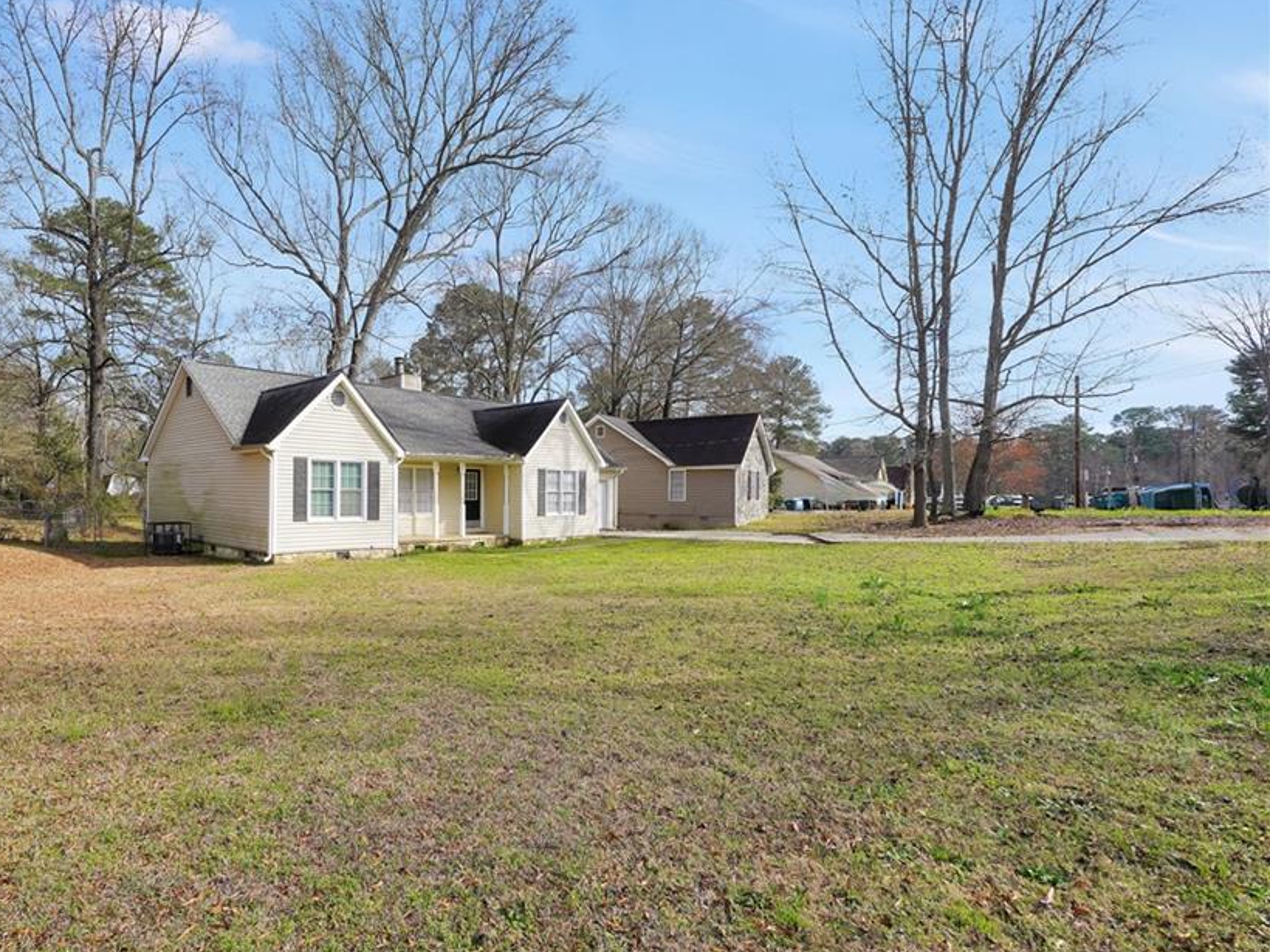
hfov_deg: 86.1
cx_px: 479
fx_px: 660
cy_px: 495
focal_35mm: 18
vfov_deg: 71.6
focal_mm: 10
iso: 100
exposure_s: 1/125
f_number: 9
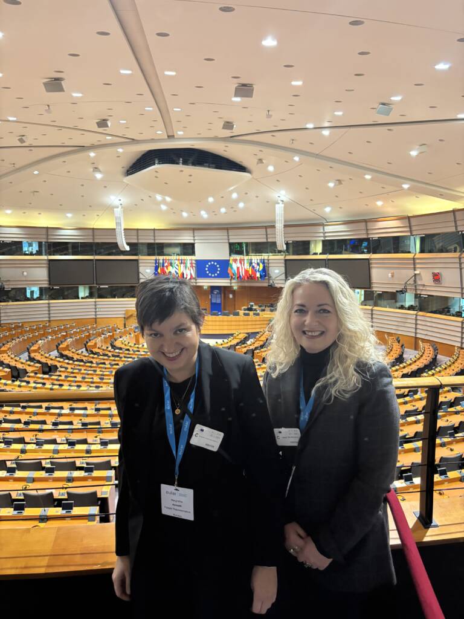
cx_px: 232
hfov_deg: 53.1
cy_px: 310
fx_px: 465
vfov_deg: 67.3
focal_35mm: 26
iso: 400
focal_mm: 5.96
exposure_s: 1/50
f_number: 1.6
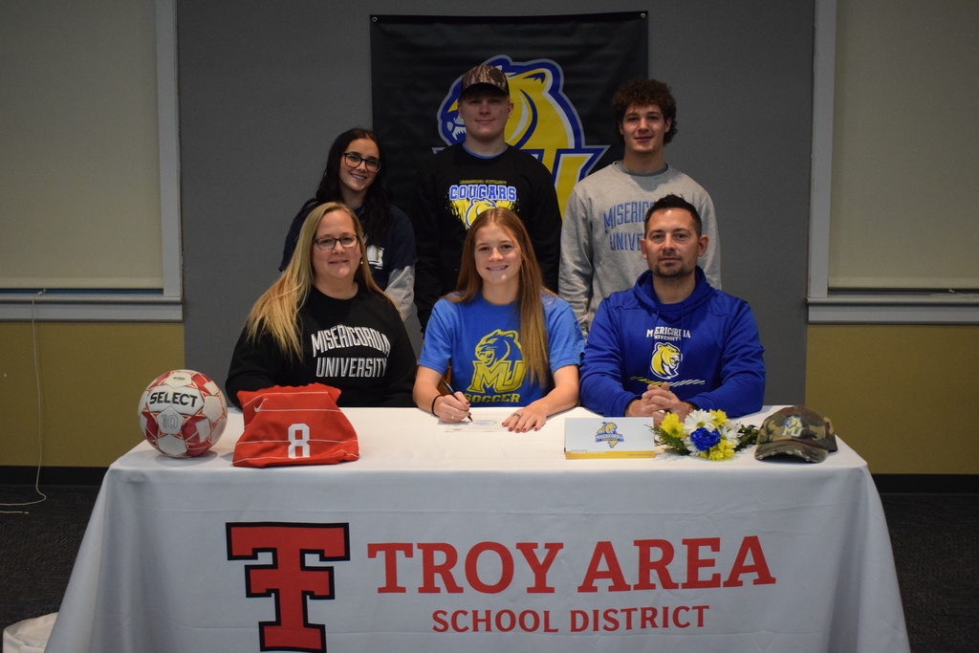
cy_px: 326
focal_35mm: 45
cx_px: 490
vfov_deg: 29.9
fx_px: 1224
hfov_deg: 43.6
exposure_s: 1/160
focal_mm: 30
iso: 3200
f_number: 4.2
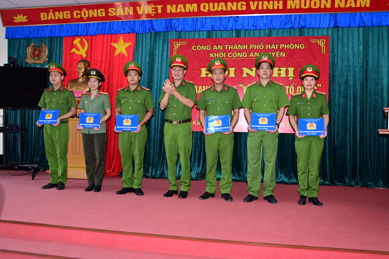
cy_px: 130
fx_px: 335
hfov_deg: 60.3
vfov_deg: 42.3
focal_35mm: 31
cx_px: 194
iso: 1250
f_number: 5.6
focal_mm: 21
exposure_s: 1/200
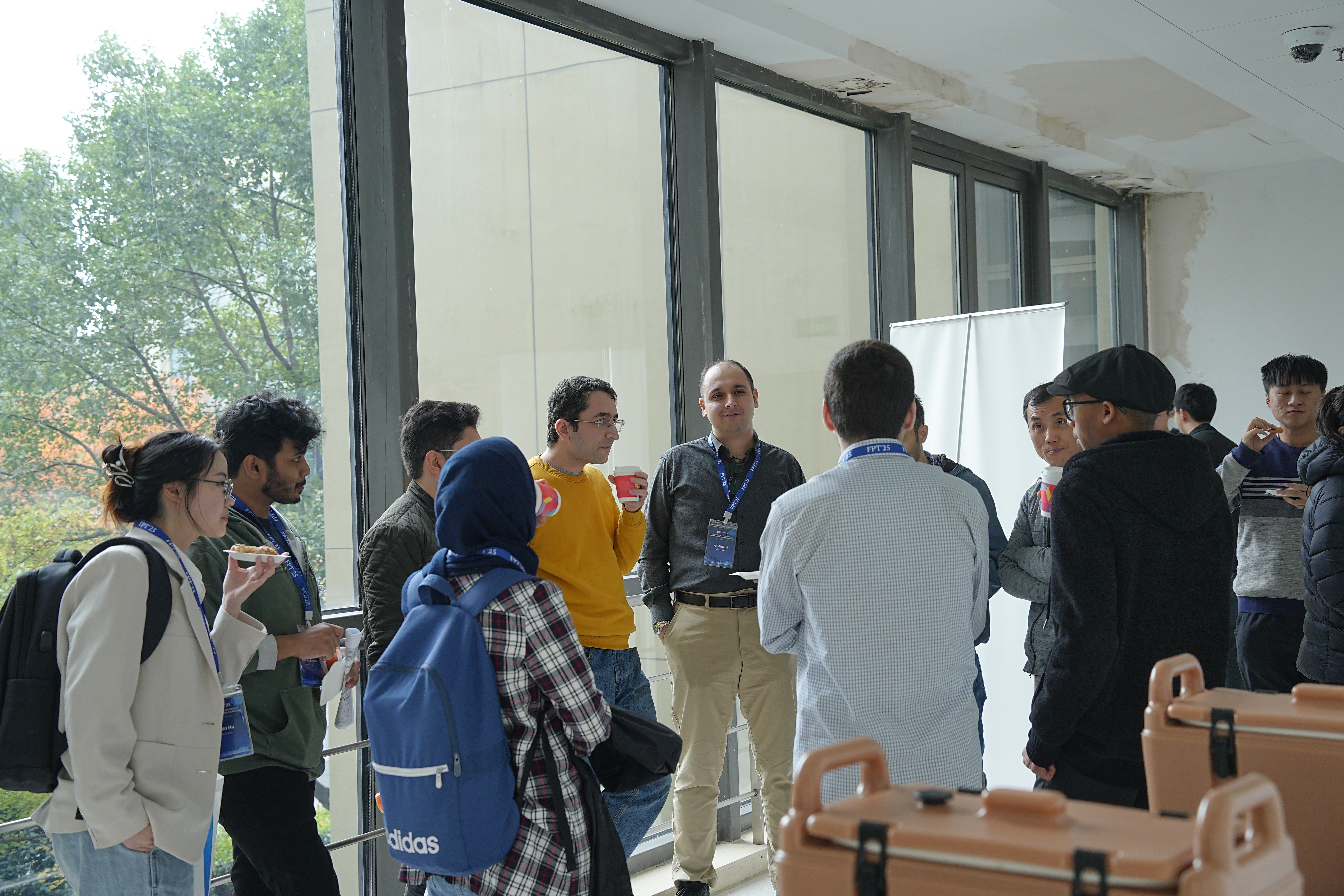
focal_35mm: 45
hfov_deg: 43.6
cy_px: 448
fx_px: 1680
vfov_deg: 29.9
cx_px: 672
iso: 640
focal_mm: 45
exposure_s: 1/125
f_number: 5
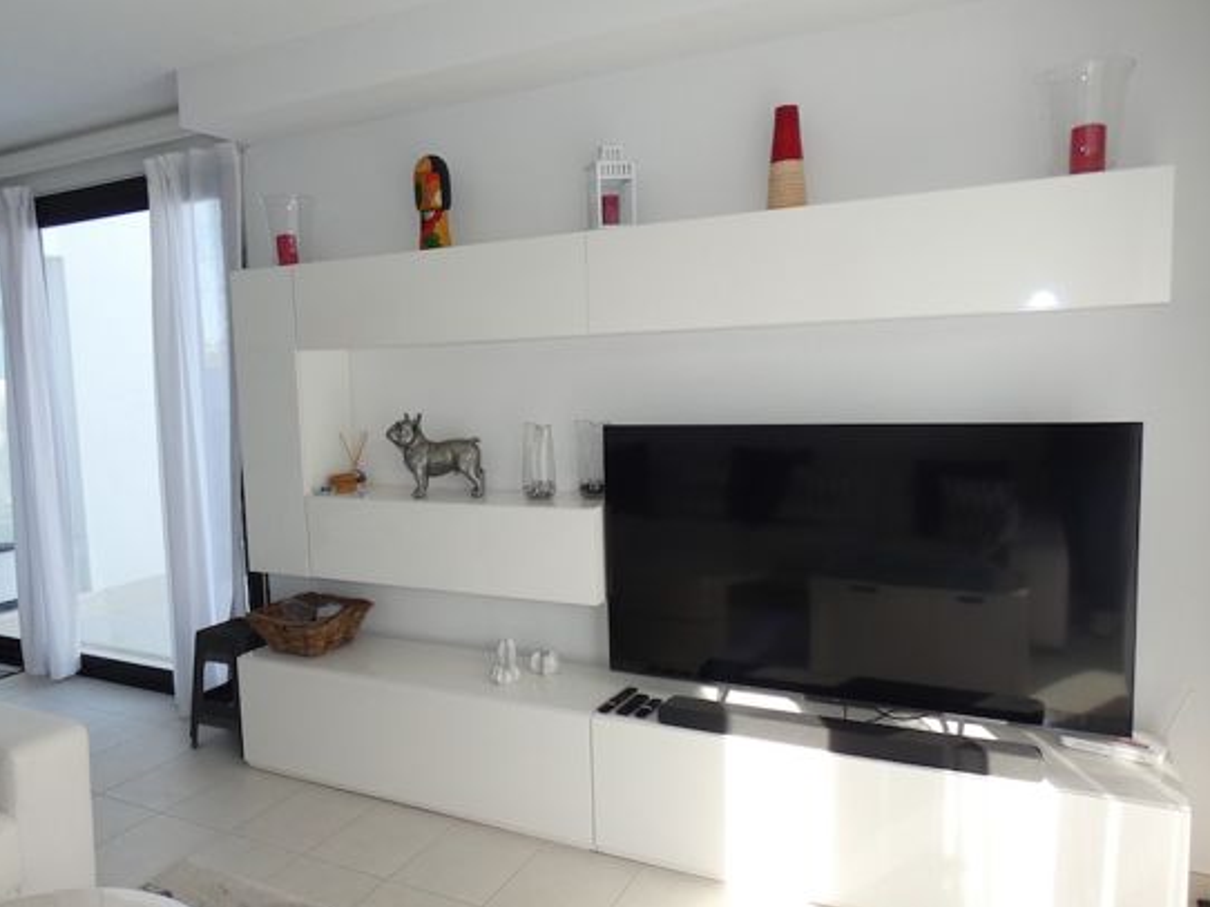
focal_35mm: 26
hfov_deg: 66.7
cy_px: 478
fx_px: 908
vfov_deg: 53.0
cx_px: 483
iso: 80
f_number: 2.8
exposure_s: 1/200
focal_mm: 3.6
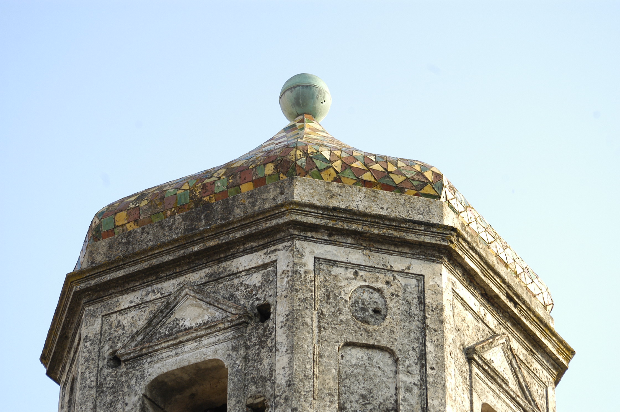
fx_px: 2580
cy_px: 206
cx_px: 310
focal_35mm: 150
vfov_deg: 9.1
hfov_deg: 13.7
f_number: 5
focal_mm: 100
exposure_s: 1/400
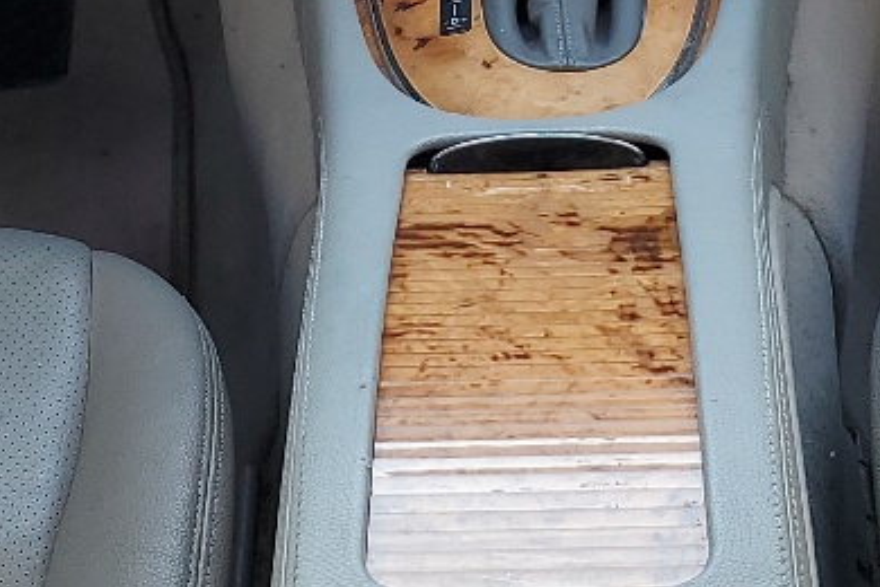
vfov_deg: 12.2
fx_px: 2713
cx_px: 393
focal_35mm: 111
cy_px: 29
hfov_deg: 18.4
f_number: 1.5
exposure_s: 1/233
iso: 50
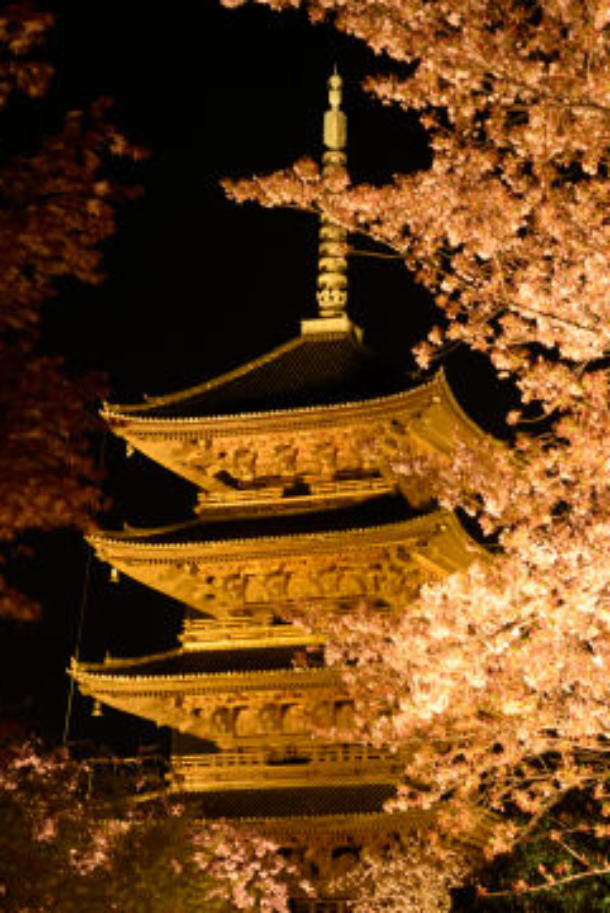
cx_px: 347
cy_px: 352
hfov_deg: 14.7
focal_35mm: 93
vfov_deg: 21.9
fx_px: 2361
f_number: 11
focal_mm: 70
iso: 3200
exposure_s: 1/4
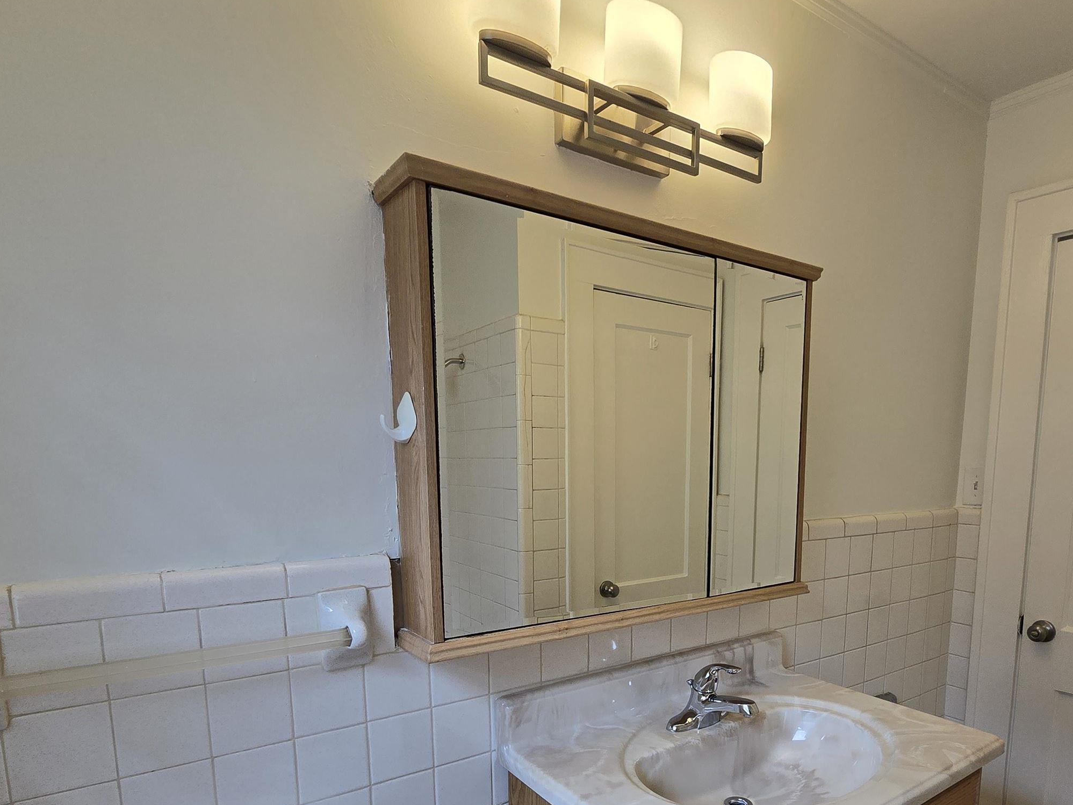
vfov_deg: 63.6
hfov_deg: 81.1
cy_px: 561
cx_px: 623
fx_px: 620
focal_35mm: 20
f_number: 2.2
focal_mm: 2.2
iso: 80
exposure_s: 1/120
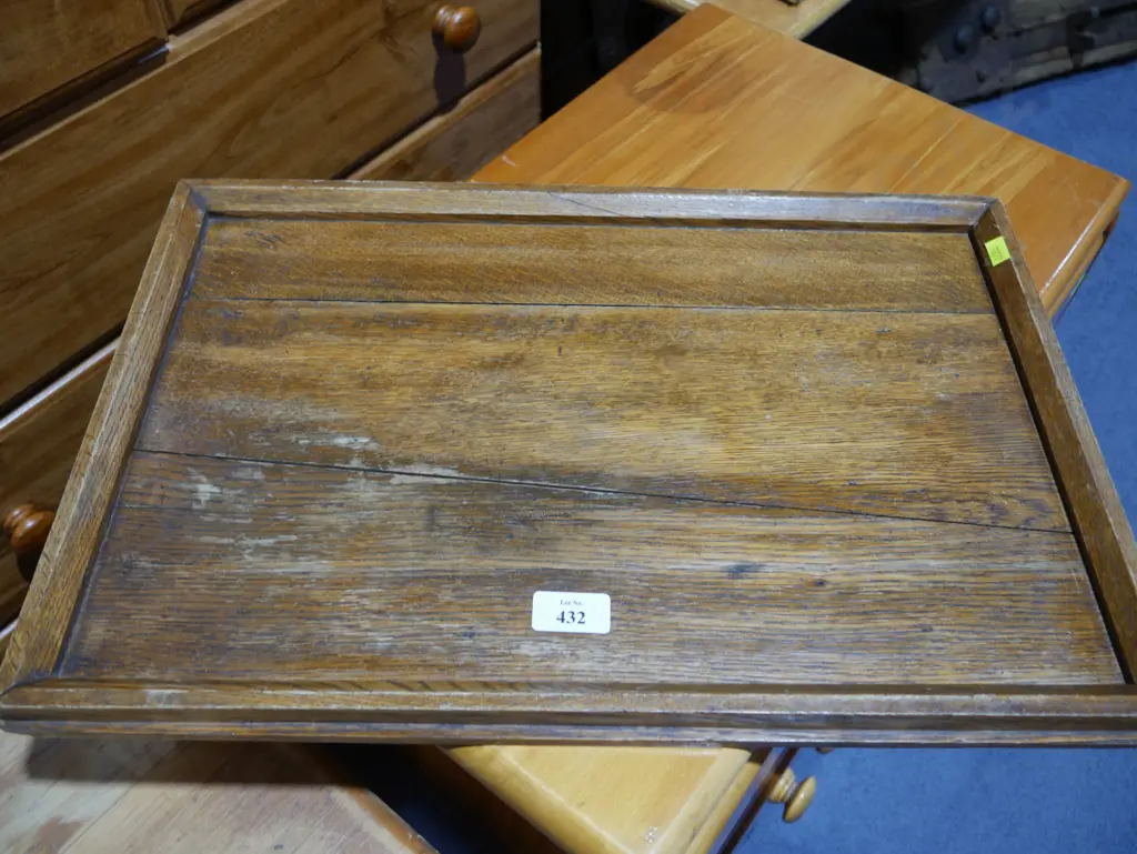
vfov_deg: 46.8
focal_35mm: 30
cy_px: 427
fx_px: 986
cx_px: 568
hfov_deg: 59.9
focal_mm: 15
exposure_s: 1/60
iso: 320
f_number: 3.6
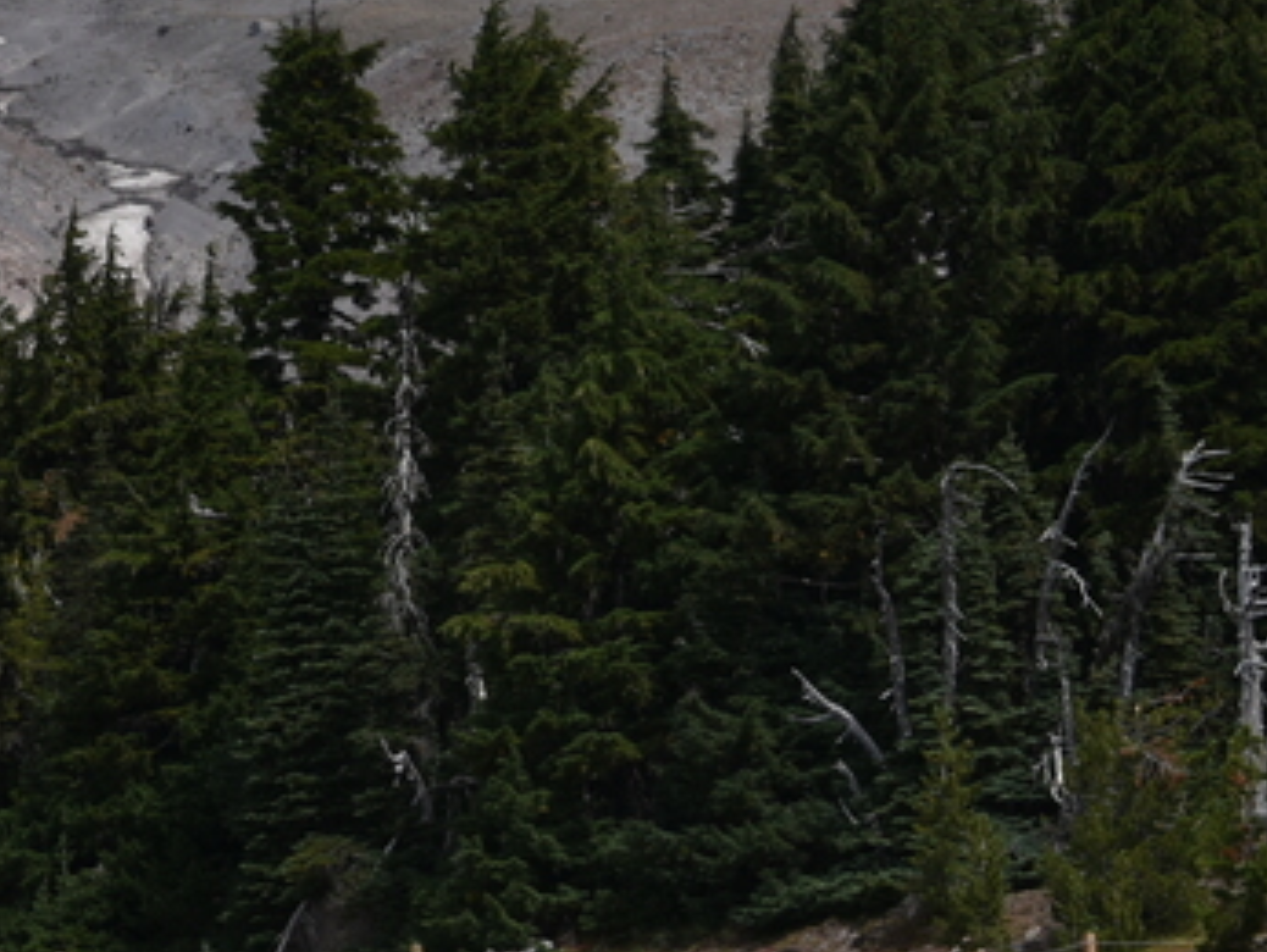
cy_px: -370
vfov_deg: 4.9
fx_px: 11061
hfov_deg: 6.5
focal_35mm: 302
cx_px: -344
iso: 100
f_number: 10
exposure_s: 1/400
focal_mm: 85
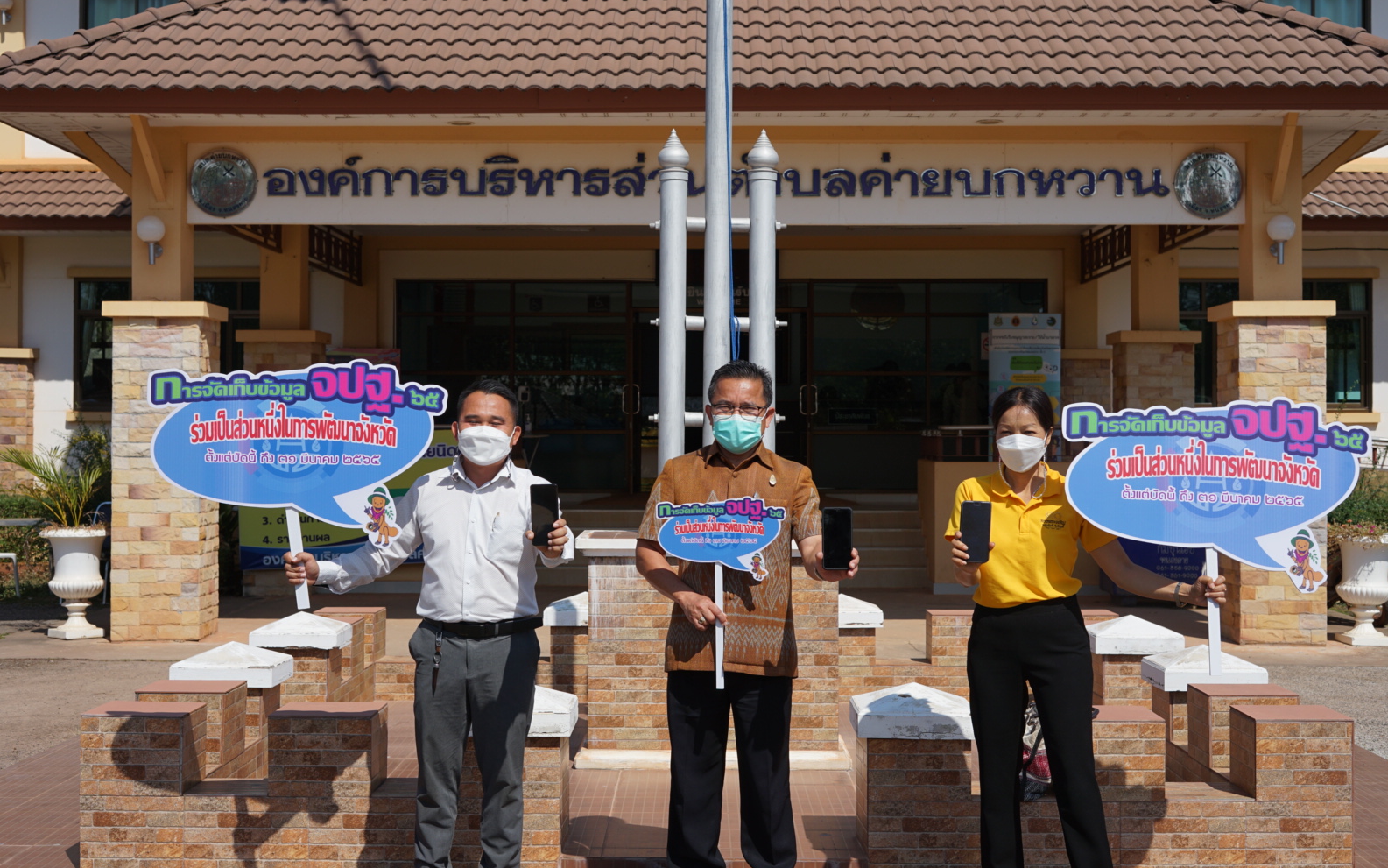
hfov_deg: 38.9
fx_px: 1967
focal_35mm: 52
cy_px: 397
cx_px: 687
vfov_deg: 24.9
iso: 100
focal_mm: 50
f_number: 7.1
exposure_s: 1/500
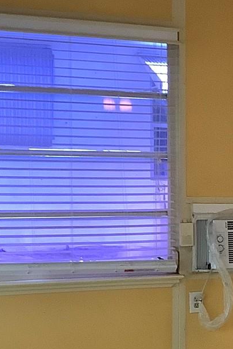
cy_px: 295
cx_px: 408
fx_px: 1047
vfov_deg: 18.7
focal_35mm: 108
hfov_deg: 11.8
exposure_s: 1/50
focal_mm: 3.3
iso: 160
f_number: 2.4
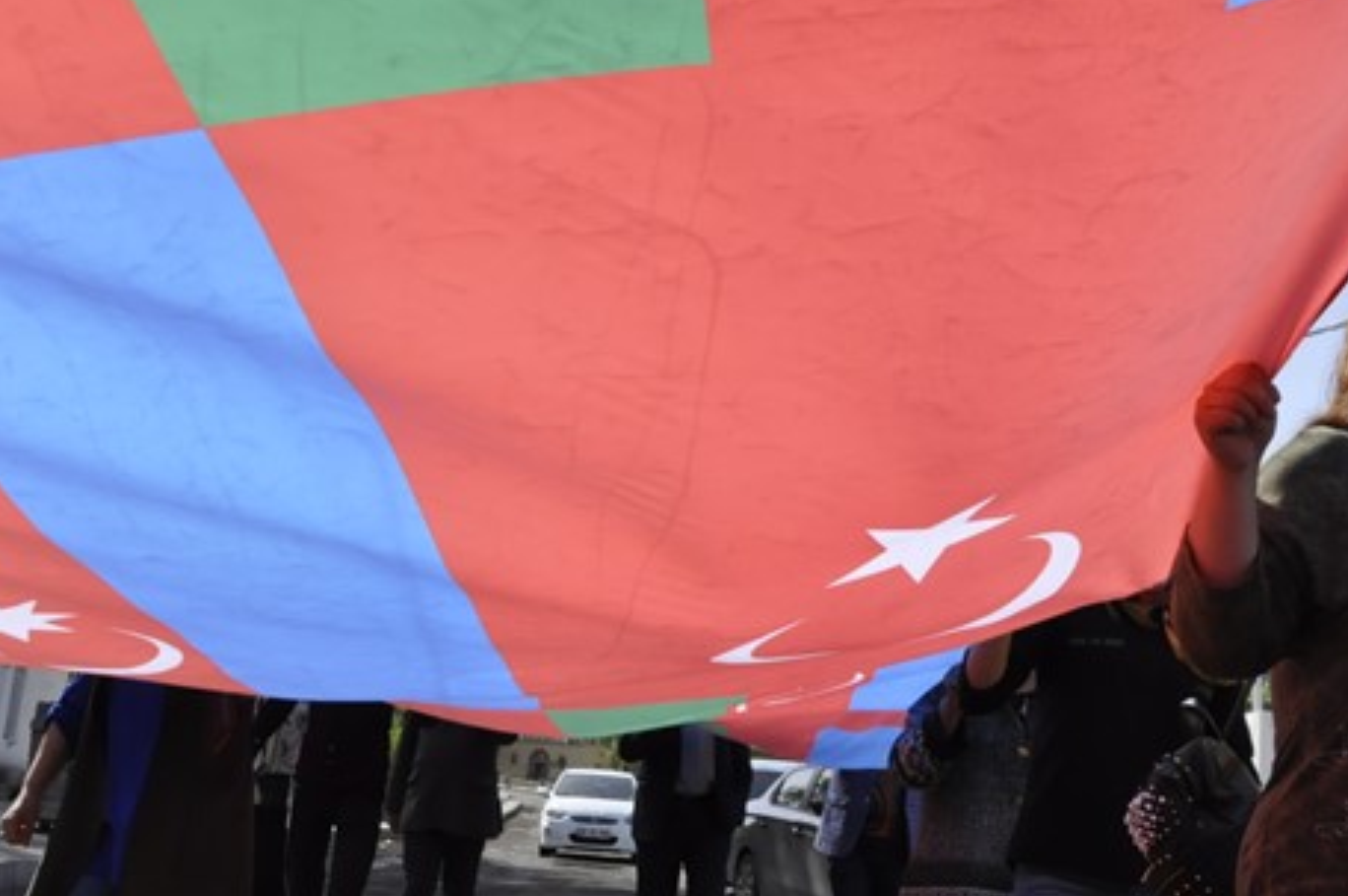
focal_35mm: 47
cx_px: 624
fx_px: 1758
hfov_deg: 41.9
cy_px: 260
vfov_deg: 28.3
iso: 800
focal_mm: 22
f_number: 13
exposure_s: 1/640
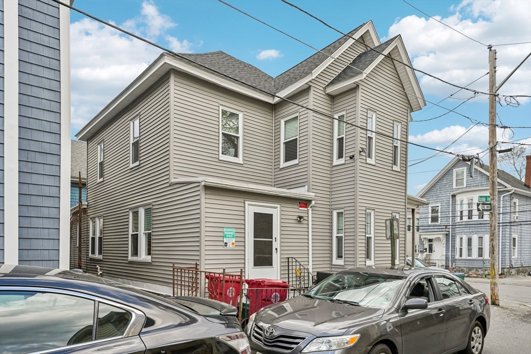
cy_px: 177
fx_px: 325
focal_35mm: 22
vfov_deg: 57.2
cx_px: 266
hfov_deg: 78.6
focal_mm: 22
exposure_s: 1/320
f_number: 8
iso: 400
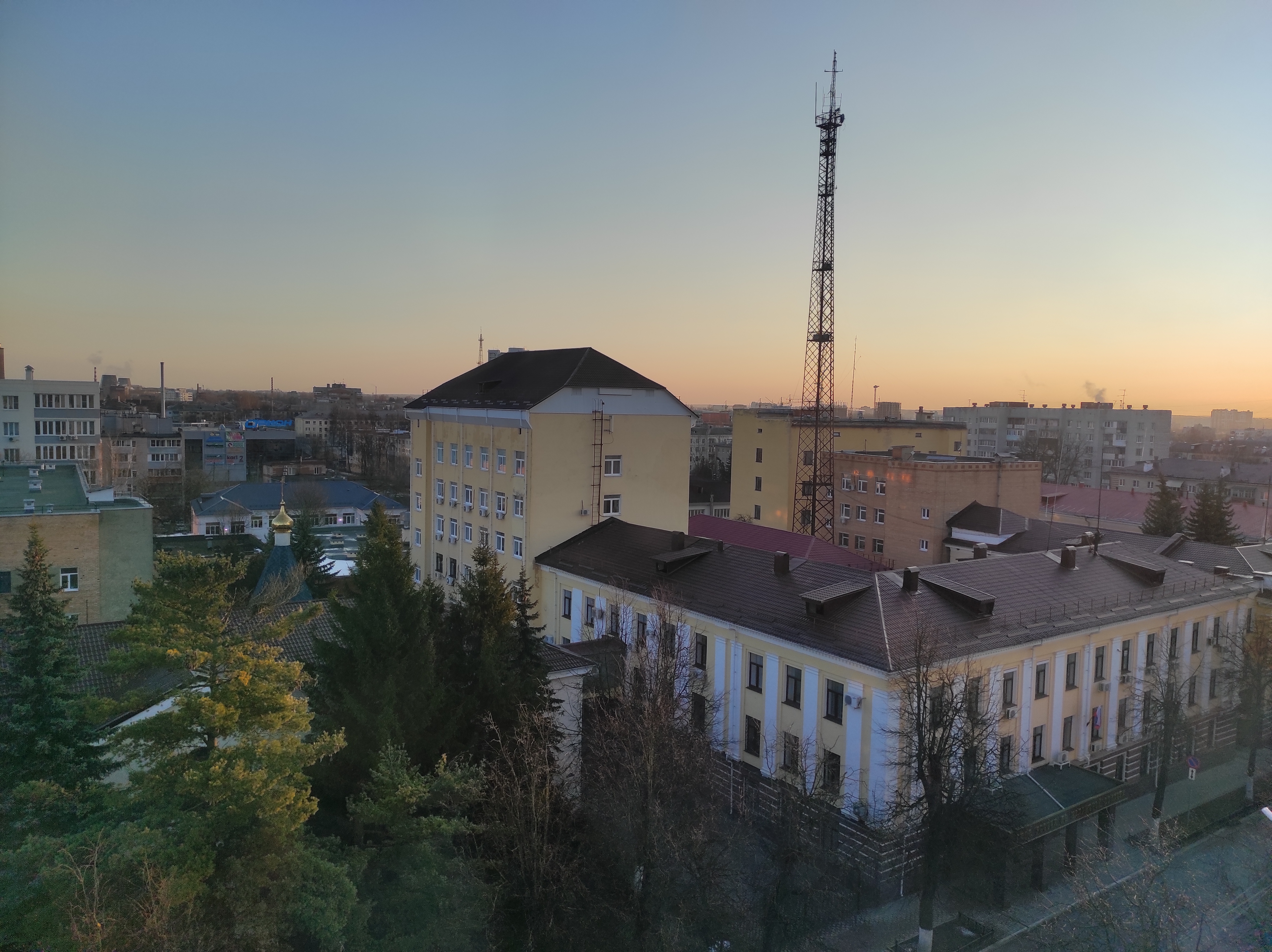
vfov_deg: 54.8
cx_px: 636
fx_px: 918
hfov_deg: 69.4
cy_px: 476
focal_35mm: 25
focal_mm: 5.43
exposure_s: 1/1047
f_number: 1.89
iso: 100
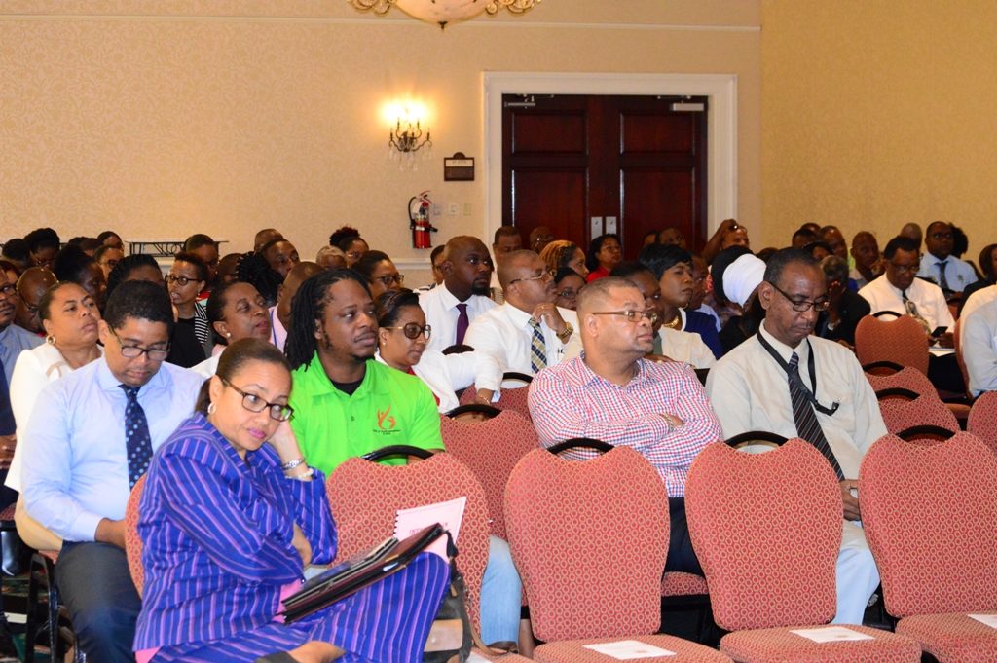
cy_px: 332
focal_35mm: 82
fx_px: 2283
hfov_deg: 24.6
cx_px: 498
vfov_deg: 16.5
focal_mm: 55
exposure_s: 1/60
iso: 3200
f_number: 7.1
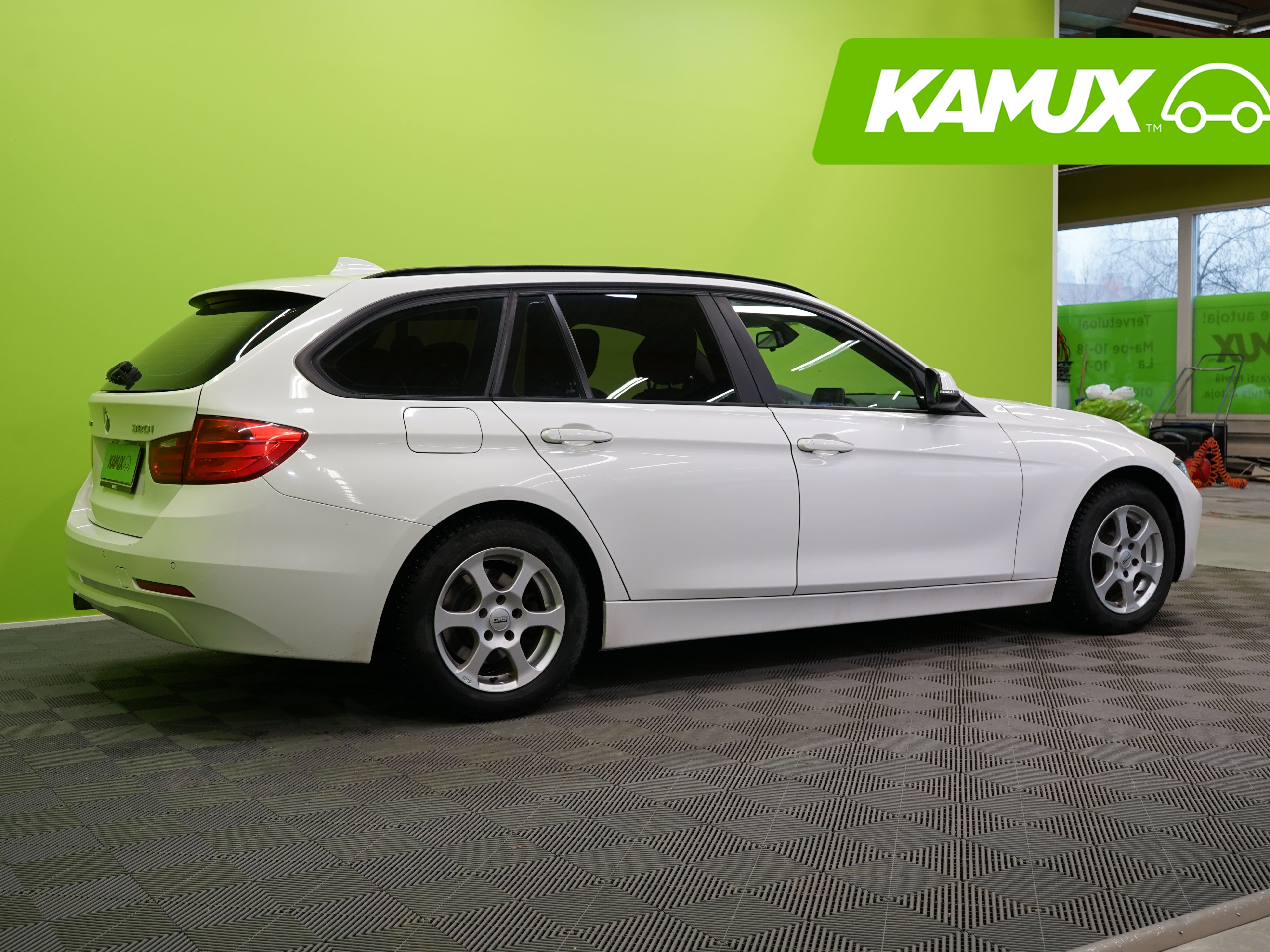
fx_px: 1431
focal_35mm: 39
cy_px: 481
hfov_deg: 47.9
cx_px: 628
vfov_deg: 36.8
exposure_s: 1/30
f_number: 6.3
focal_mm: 35
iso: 500
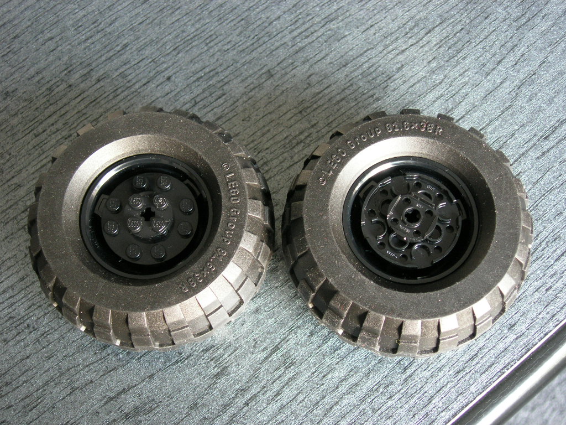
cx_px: 283
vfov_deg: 28.6
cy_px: 212
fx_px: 834
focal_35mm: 51
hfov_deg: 37.5
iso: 120
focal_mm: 10.6
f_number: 3.2
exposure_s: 1/3.5
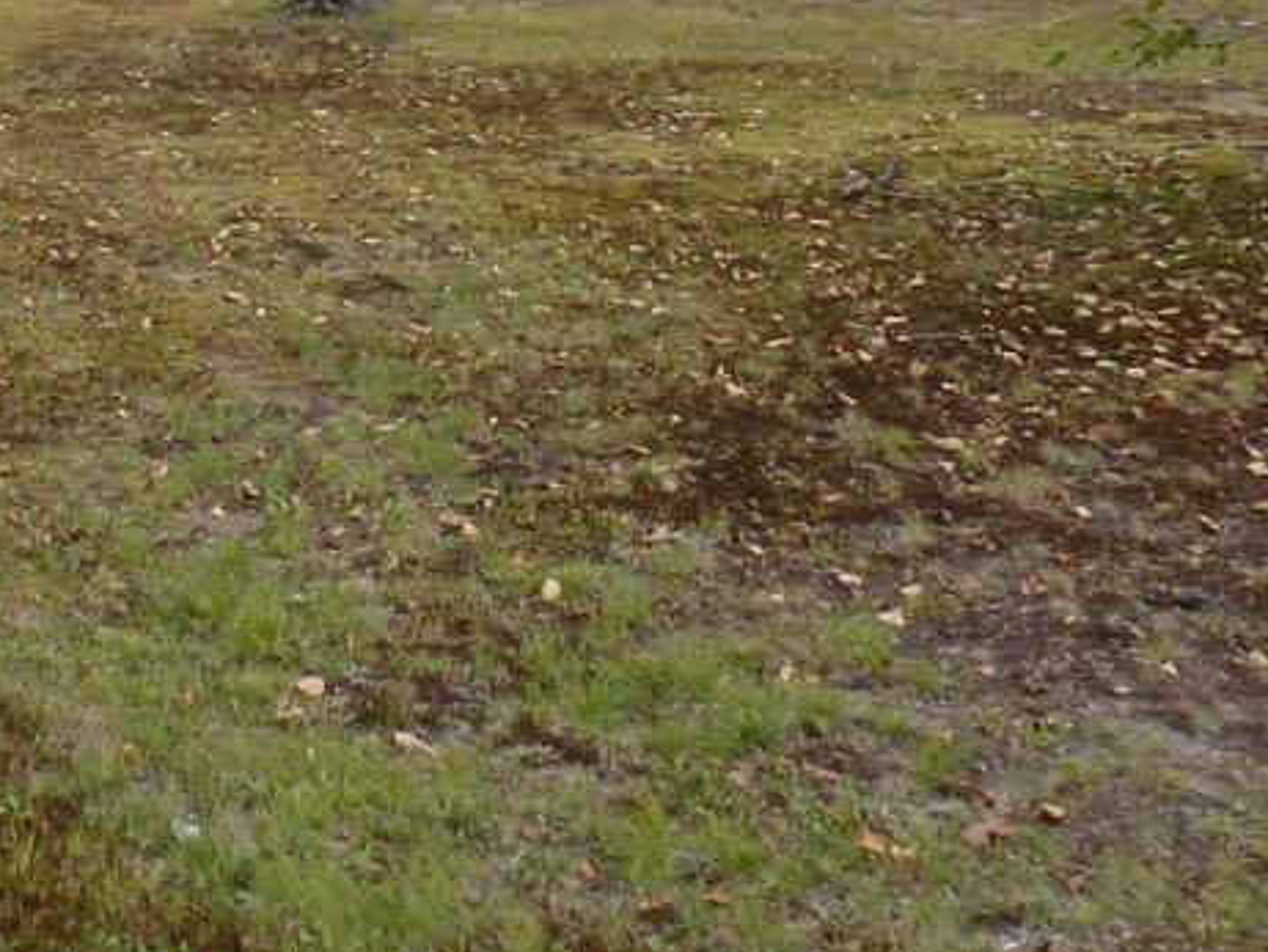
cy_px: -176
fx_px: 2198
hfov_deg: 29.0
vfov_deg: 22.6
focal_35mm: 60
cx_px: -140
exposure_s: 1/250
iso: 200
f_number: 4
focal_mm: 4.3
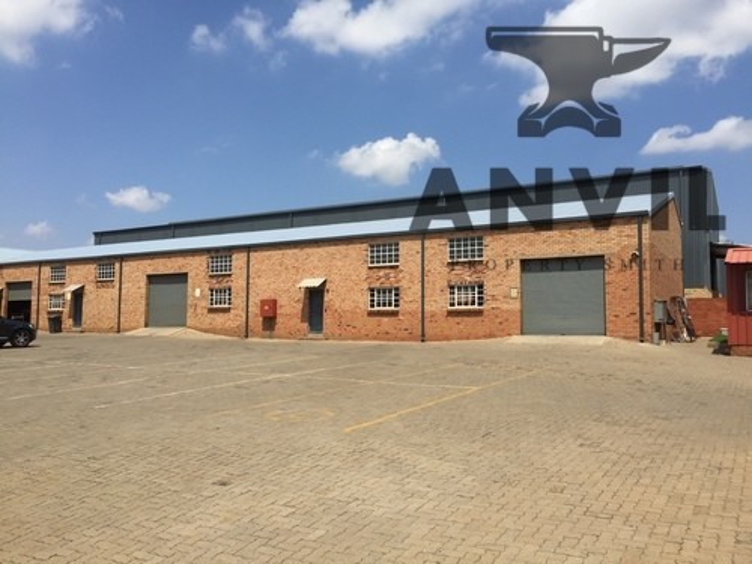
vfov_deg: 48.2
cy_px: 282
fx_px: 630
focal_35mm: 29
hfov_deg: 61.7
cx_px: 376
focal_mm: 4.15
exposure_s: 1/3300
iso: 32
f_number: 2.2
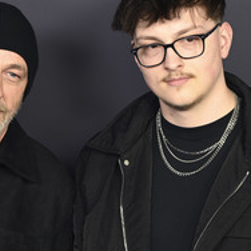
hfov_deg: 13.8
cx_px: 65
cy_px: 147
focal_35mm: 126
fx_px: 1034
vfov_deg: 13.8
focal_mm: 62
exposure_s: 1/160
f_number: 6
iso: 400
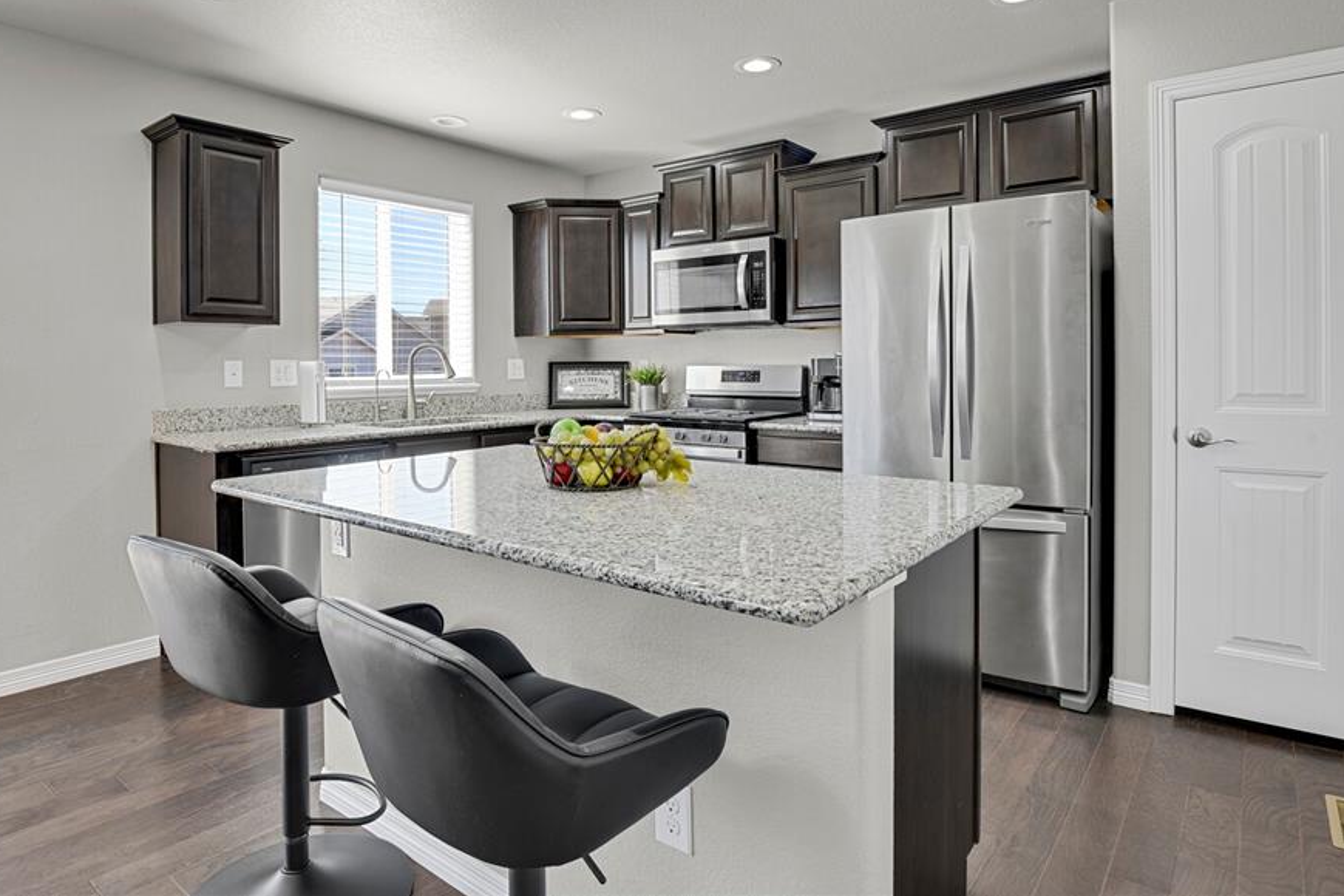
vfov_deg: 61.5
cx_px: 670
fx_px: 747
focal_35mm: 20
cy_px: 371
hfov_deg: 84.0
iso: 250
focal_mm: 17
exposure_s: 1
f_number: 8
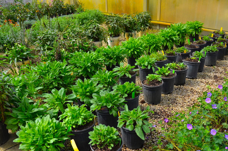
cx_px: 114
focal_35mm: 36
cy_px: 76
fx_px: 228
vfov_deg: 36.7
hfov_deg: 53.2
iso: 100
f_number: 7.1
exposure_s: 1/125
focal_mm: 24
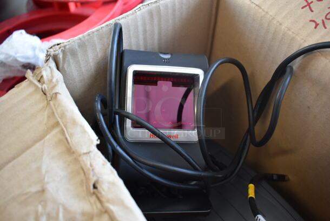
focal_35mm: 33
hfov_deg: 57.2
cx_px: 165
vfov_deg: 40.1
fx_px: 303
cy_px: 110
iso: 720
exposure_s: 1/40
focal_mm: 22
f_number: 3.8
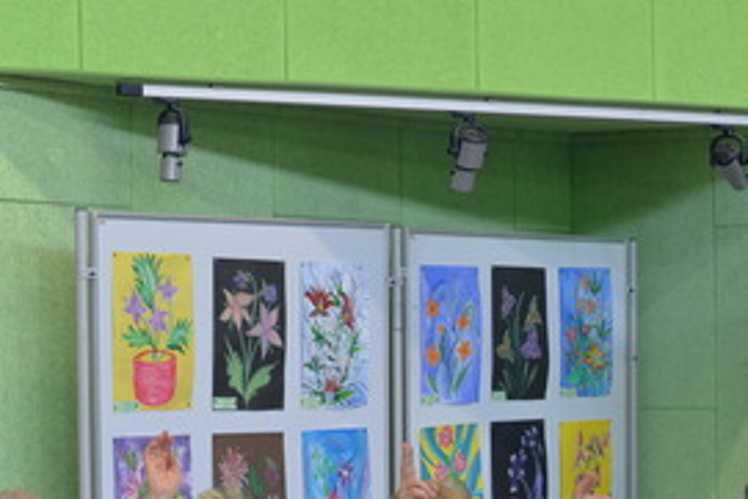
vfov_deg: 10.4
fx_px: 2723
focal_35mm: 131
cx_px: 696
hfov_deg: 15.4
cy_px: 546
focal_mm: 50
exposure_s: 1/80
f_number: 5.6
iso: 640
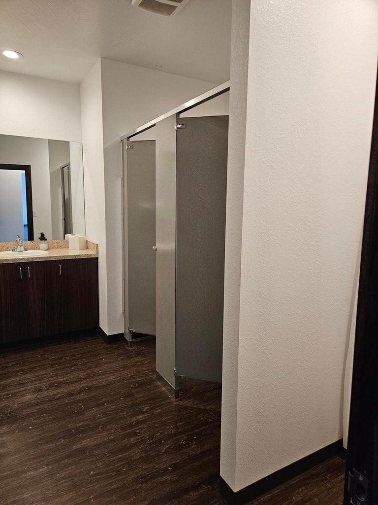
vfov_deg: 73.9
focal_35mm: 23
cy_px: 252
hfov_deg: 58.9
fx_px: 335
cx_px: 189
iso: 320
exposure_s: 1/120
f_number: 1.8
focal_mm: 5.4
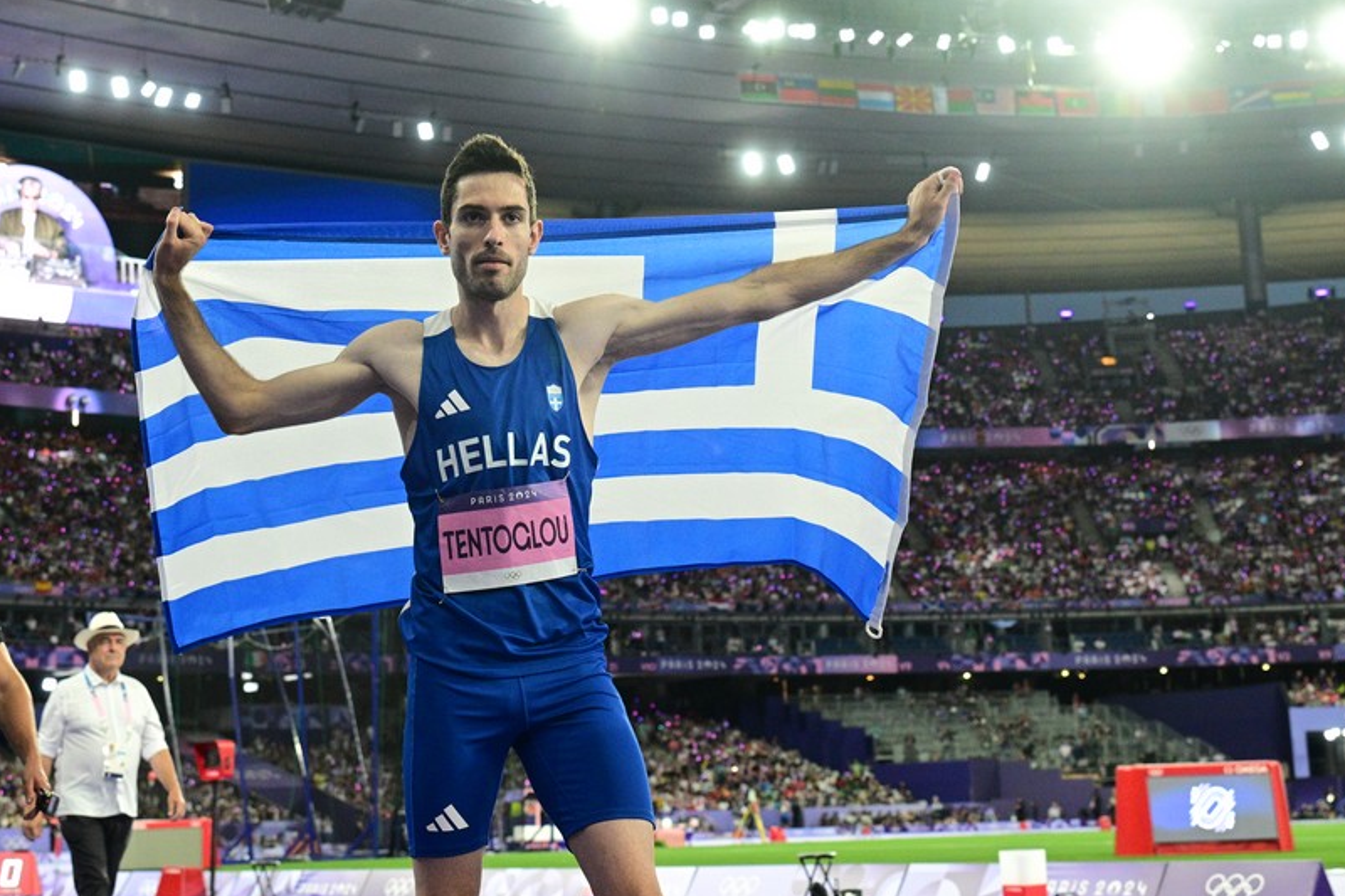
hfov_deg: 34.6
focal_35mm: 57
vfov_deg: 23.6
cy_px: 258
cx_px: 415
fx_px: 2129
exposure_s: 1/800
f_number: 4
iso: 2500
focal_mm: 38
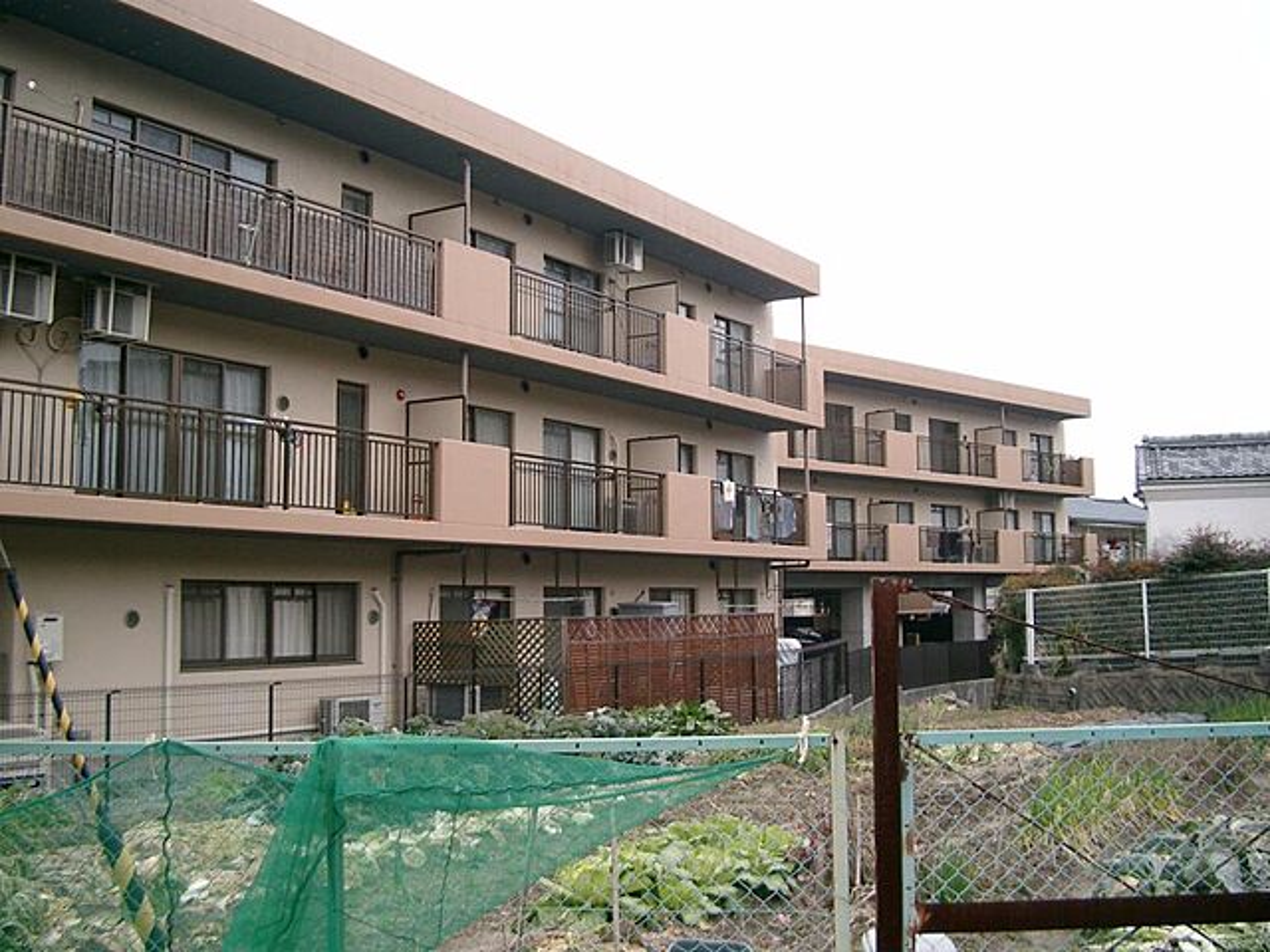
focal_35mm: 37
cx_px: 635
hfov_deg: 50.1
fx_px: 1357
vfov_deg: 38.7
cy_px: 476
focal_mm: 7.6
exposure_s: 1/1000
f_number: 2.6
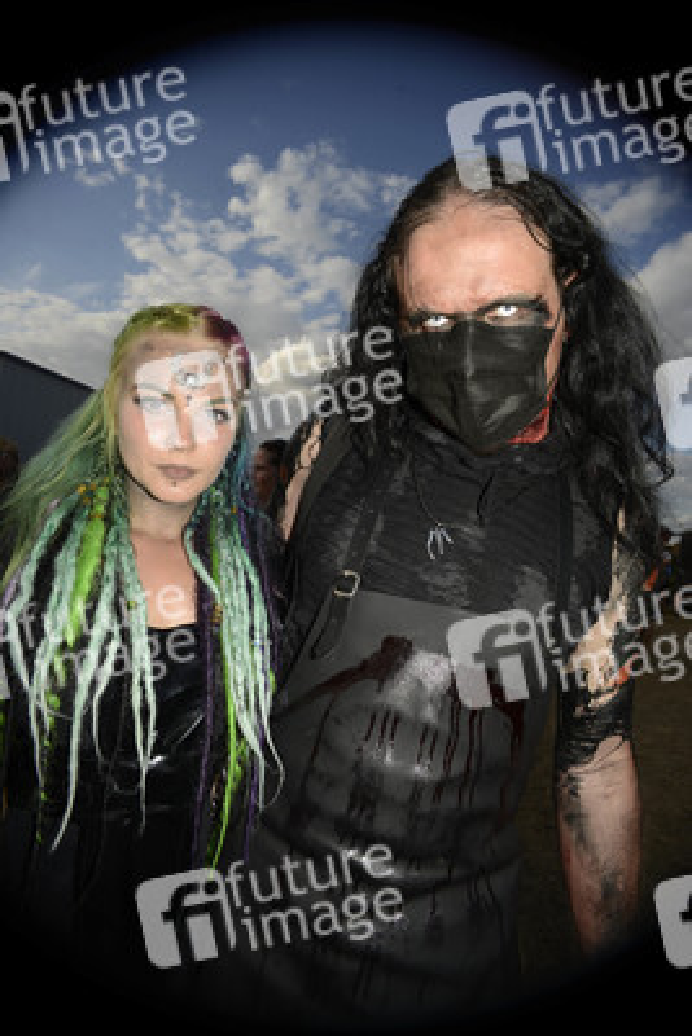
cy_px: 518
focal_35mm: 18
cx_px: 346
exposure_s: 1/250
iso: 64
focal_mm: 18
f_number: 9
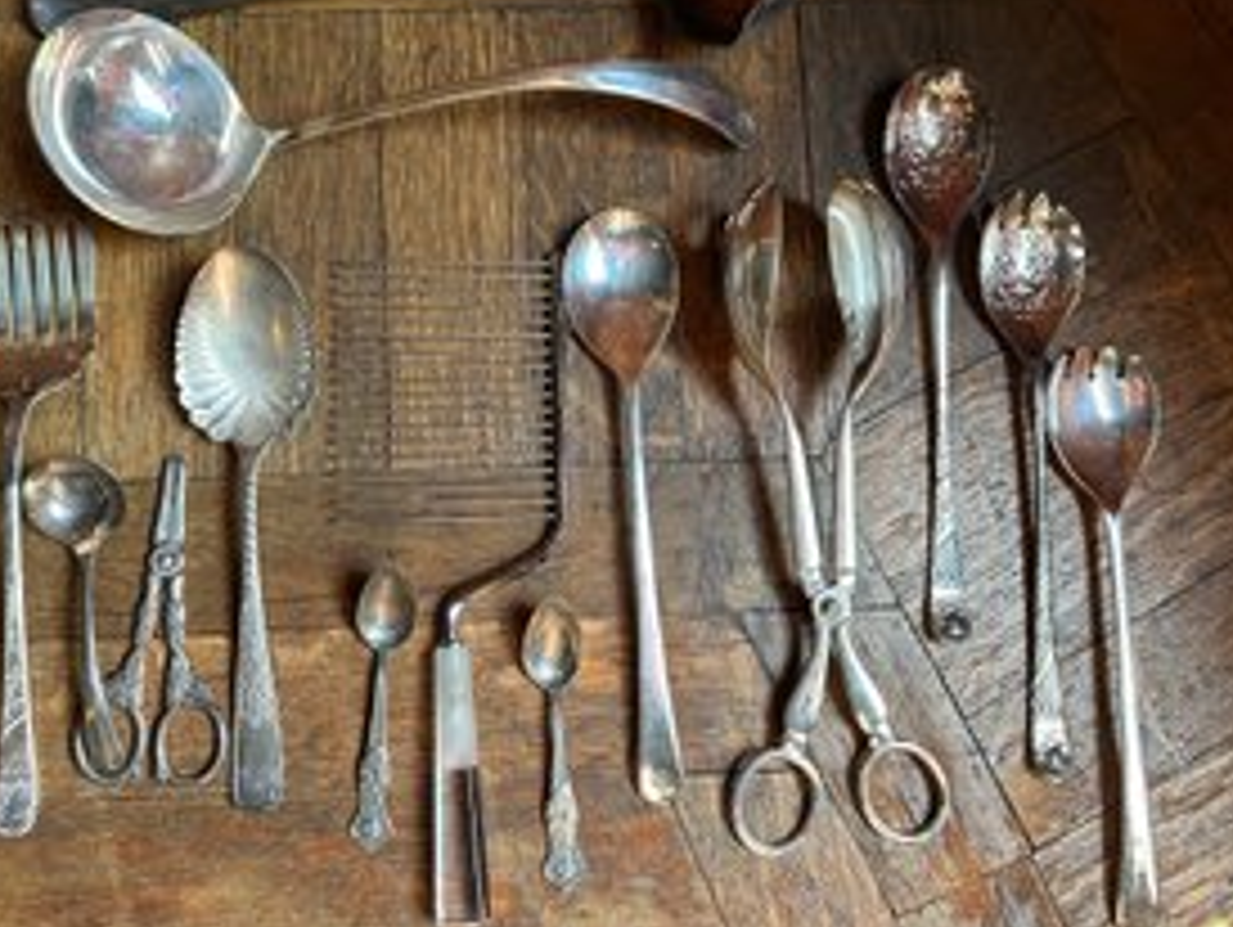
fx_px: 1070
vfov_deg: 46.6
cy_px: 371
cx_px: 524
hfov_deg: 59.6
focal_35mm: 30
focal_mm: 6.86
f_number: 1.78
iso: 200
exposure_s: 1/121
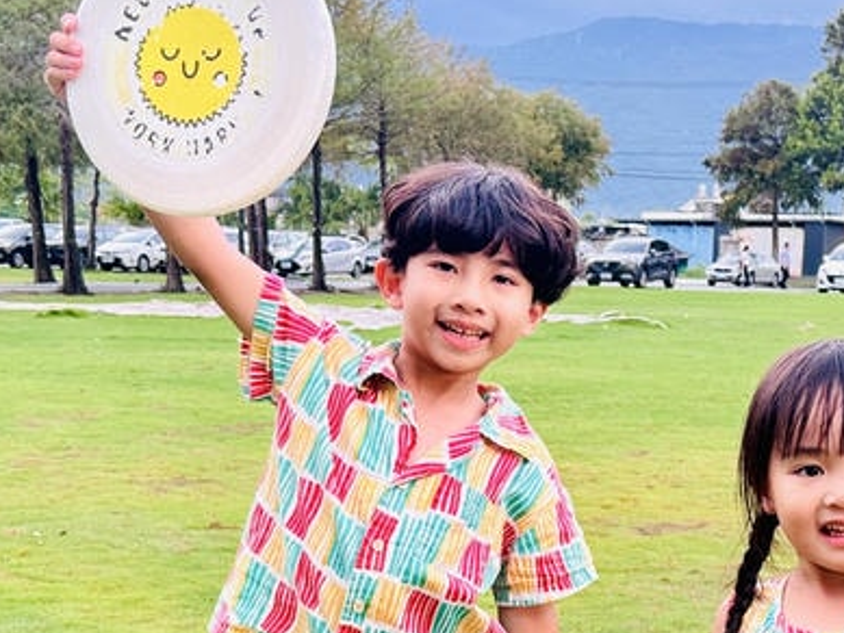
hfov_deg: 26.2
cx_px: 566
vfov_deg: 19.5
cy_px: 568
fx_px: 1805
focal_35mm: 74
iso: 100
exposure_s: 1/159
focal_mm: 6.76
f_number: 1.78
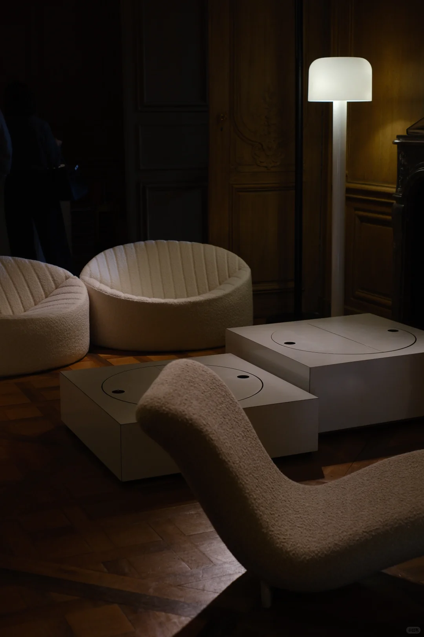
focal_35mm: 53
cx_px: 212
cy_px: 318
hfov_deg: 25.5
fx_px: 936
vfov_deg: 37.5
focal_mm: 35
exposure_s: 1/125
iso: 640
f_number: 2.8
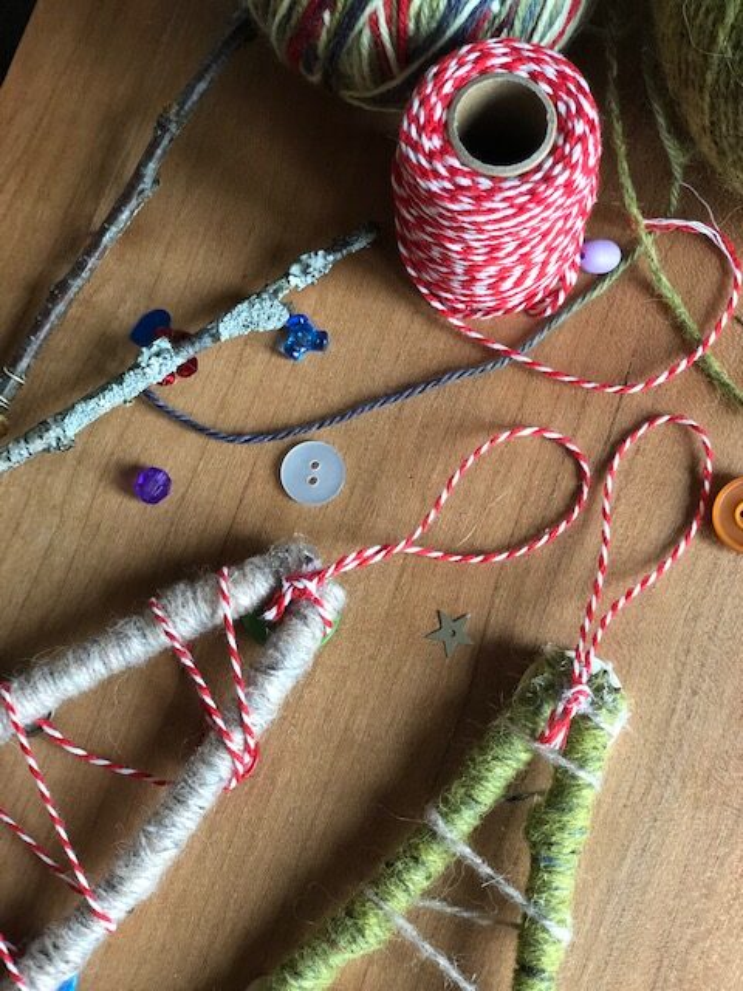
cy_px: 496
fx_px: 1488
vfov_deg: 36.8
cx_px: 372
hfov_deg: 28.0
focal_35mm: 52
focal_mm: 6
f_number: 2.4
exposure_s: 1/24
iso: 160
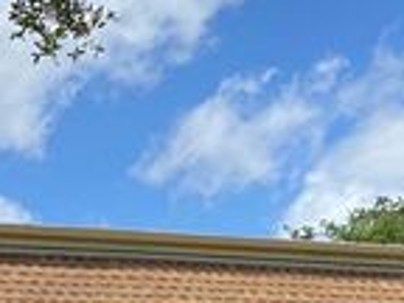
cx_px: -132
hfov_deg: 19.9
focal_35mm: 90
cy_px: 428
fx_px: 1050
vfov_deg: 15.4
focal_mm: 4.25
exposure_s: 1/2028
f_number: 1.8
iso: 32
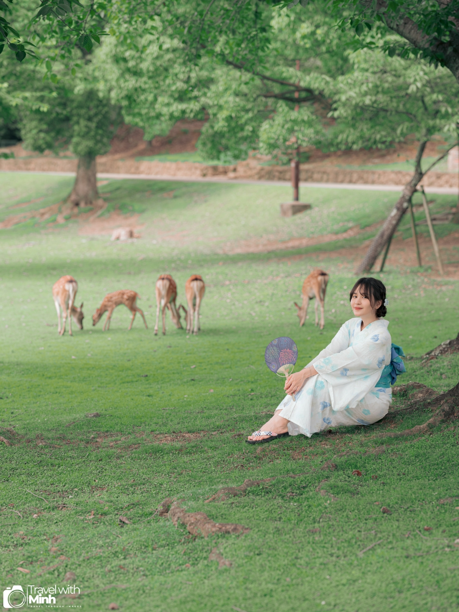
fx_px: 1538
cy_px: 306
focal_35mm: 87
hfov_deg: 17.0
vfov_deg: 22.5
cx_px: 230
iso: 200
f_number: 4
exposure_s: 1/170
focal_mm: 110
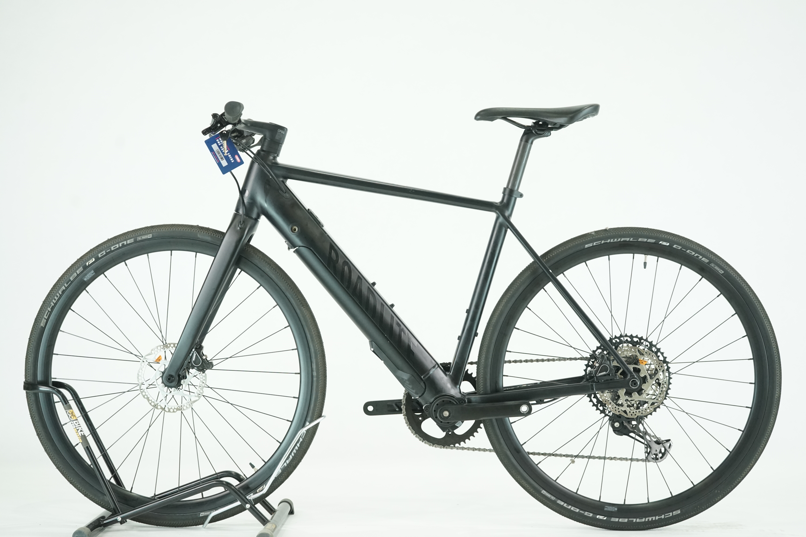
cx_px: 403
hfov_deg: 33.4
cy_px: 268
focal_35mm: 60
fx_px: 1343
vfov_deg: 22.6
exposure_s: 1/200
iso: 2500
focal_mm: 60
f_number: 5.6
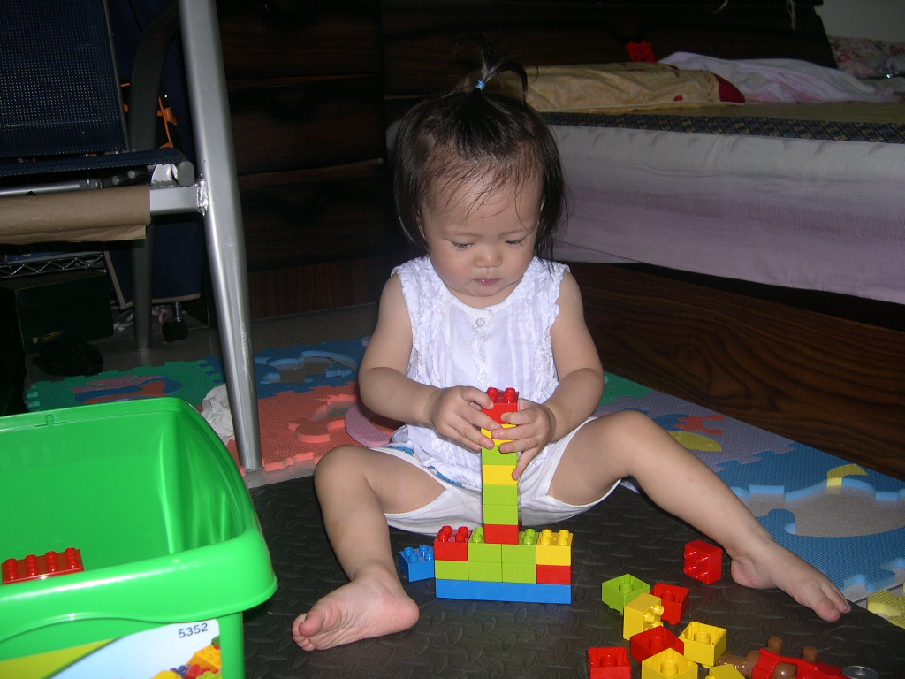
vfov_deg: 37.7
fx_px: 993
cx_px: 452
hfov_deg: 49.0
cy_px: 340
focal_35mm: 38
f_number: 2.8
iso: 100
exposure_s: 1/60
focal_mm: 8
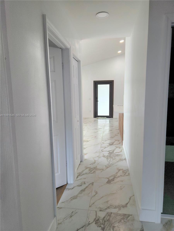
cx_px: 87
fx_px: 154
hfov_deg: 58.9
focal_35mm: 23
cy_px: 116
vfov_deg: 73.9
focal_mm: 5.4
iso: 64
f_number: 1.8
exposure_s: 1/60.2
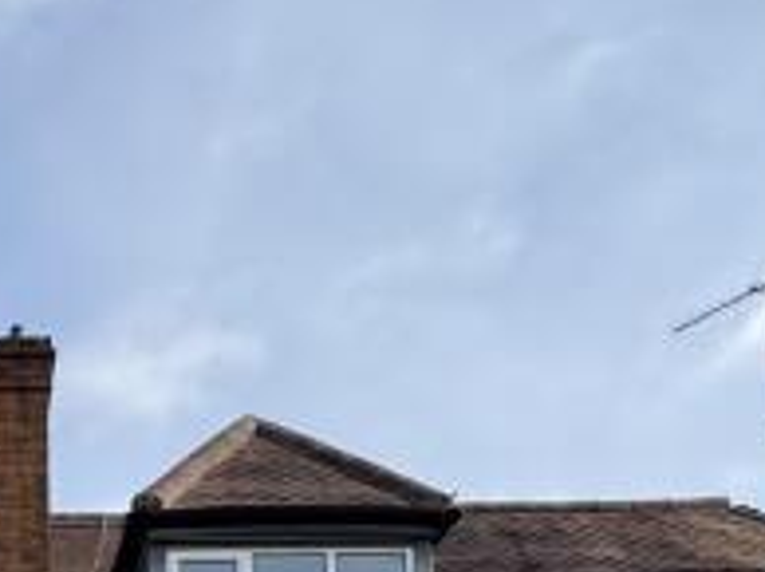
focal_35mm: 74
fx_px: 1633
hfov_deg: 24.2
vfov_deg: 16.5
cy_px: 1045
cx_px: -126
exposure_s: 1/796
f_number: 2.2
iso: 40
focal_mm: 2.22
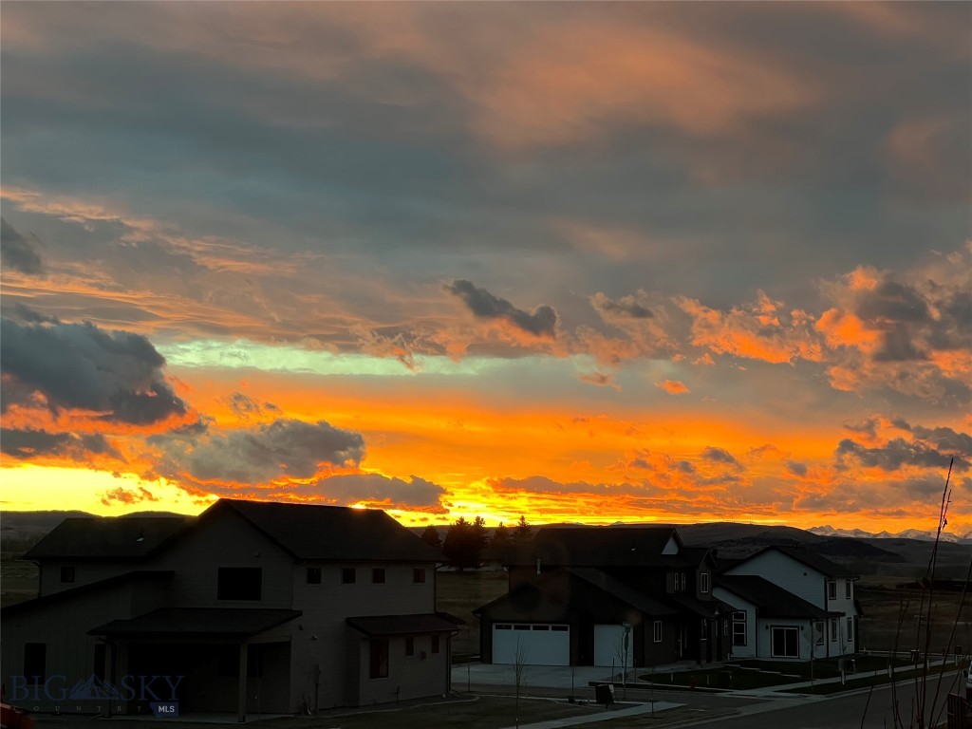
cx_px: 486
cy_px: 364
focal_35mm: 77
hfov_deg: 25.3
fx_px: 2162
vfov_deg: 19.1
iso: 200
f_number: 2.8
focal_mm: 9
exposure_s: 1/64
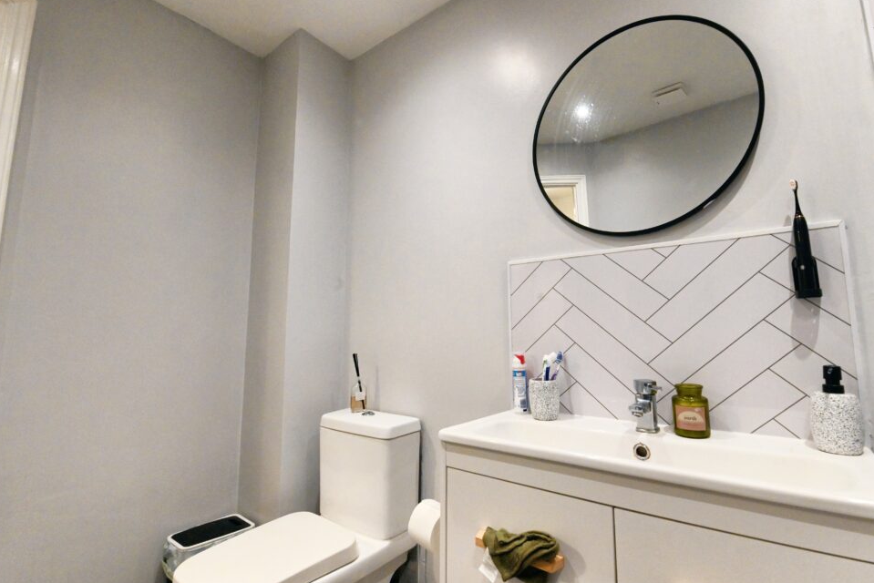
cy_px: 289
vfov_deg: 73.8
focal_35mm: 16
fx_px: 389
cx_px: 454
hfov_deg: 96.7
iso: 6400
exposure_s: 1/100
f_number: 10
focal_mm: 15
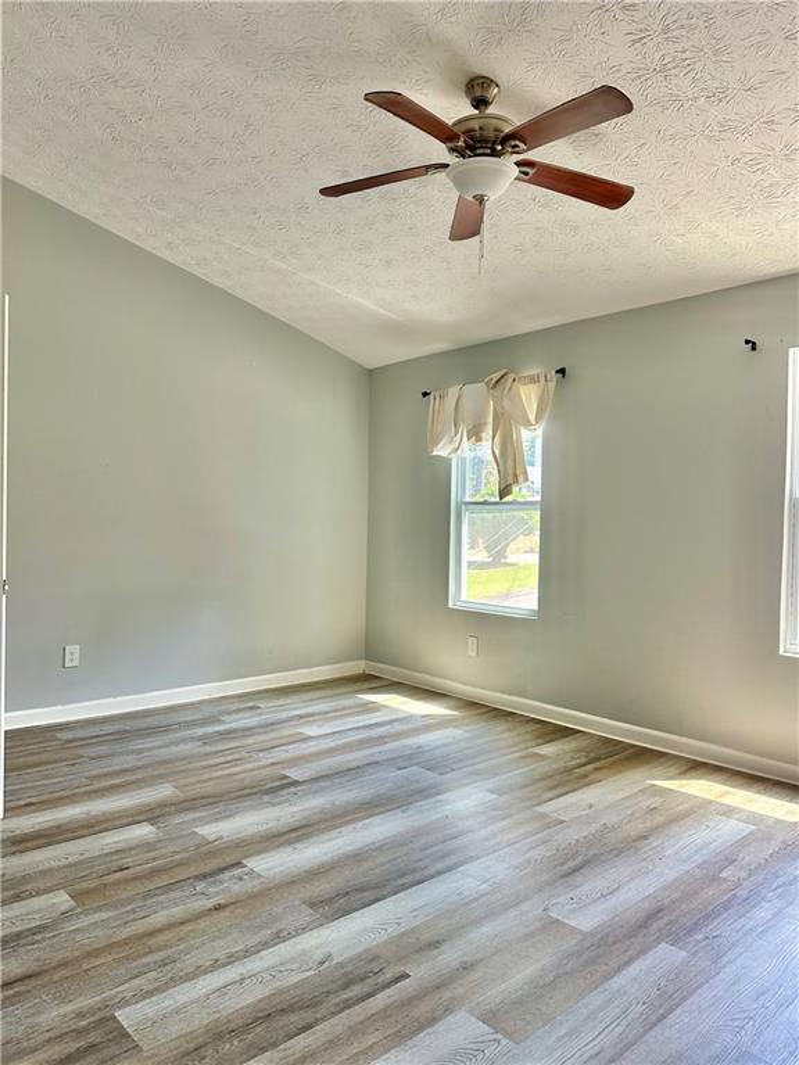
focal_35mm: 24
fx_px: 739
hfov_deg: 56.8
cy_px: 532
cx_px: 400
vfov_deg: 71.6
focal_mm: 6.86
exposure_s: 1/60
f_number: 1.78
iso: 160
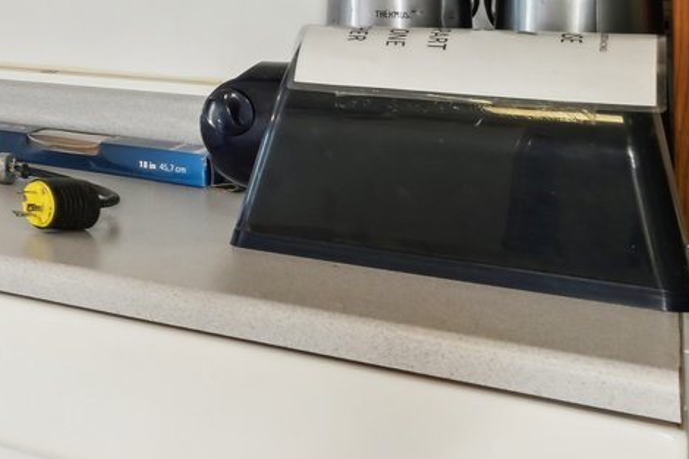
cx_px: -548
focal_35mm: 61
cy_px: -106
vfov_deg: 20.6
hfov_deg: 21.5
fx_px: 1167
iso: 400
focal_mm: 14
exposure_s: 1/5
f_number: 8
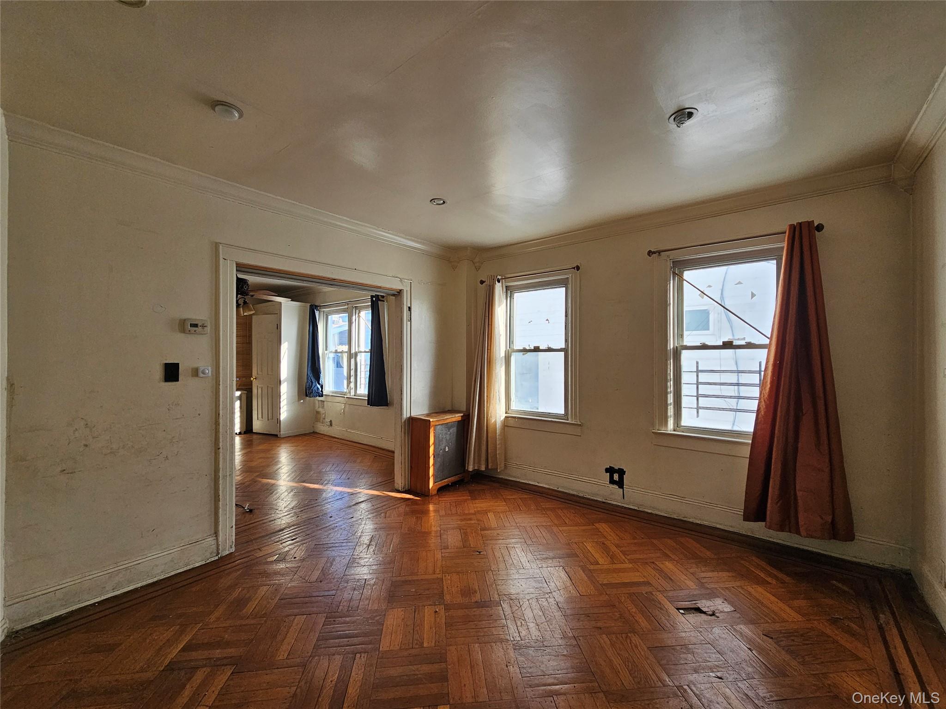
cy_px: 354
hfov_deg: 106.2
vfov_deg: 89.9
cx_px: 473
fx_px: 355
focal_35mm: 13
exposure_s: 1/207
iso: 100
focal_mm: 2.2
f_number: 2.2
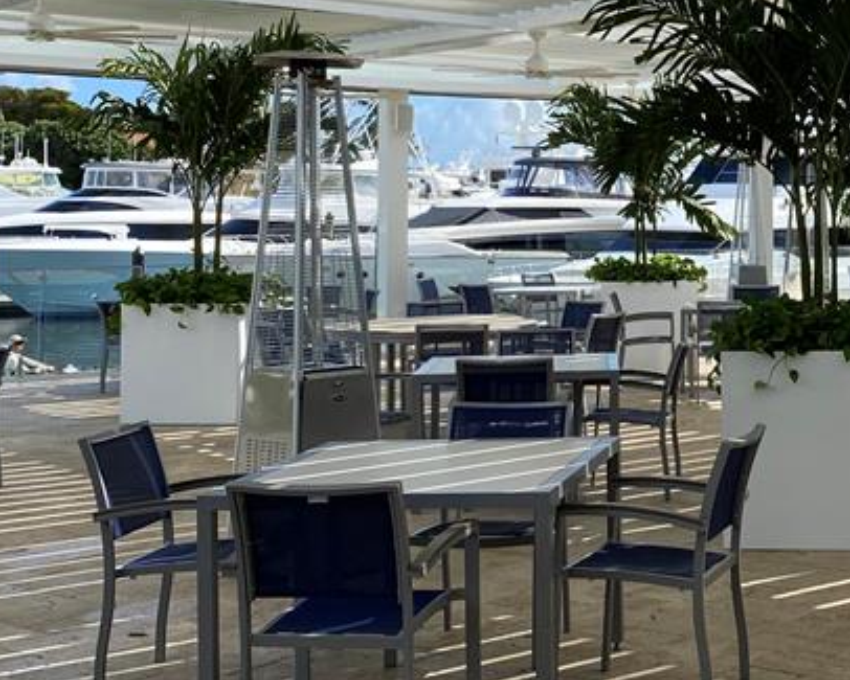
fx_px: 1610
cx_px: 817
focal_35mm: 64
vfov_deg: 23.6
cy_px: 182
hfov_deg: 28.1
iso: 32
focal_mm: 4.25
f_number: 1.8
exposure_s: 1/1585
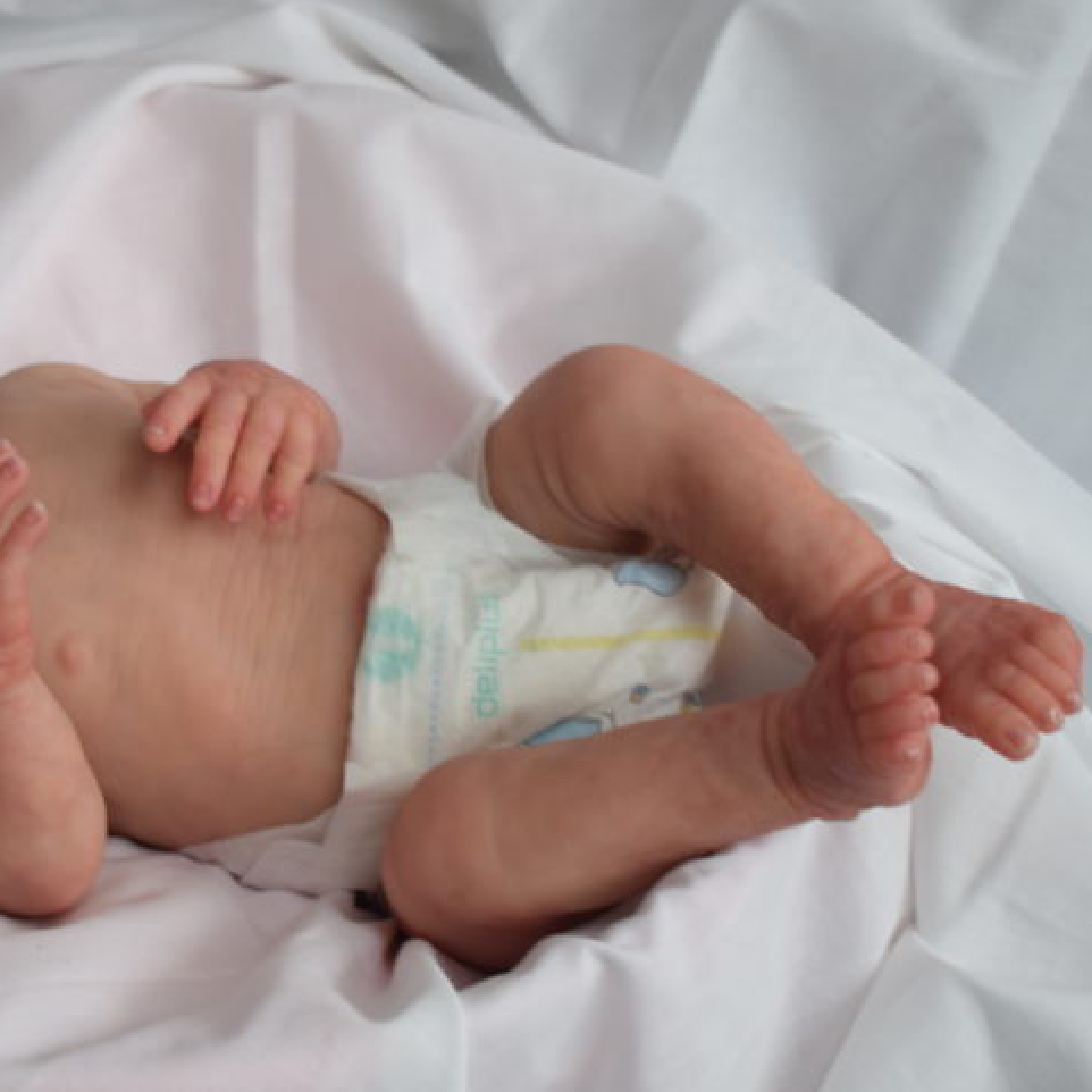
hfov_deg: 19.3
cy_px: 494
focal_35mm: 89
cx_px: 229
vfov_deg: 19.5
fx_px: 3176
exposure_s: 1/40
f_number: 5.6
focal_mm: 42
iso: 100
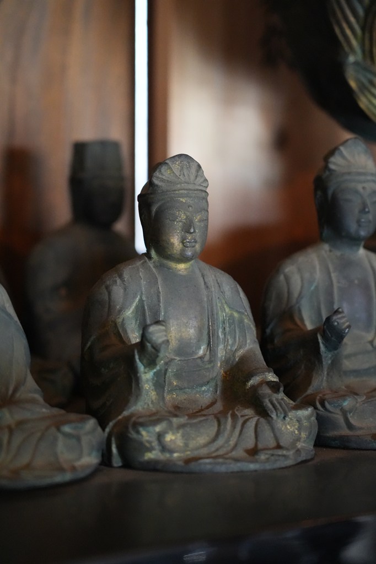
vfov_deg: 19.5
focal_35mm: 105
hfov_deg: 13.0
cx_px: 188
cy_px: 282
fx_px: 1646
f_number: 4
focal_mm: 105
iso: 12800
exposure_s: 1/30
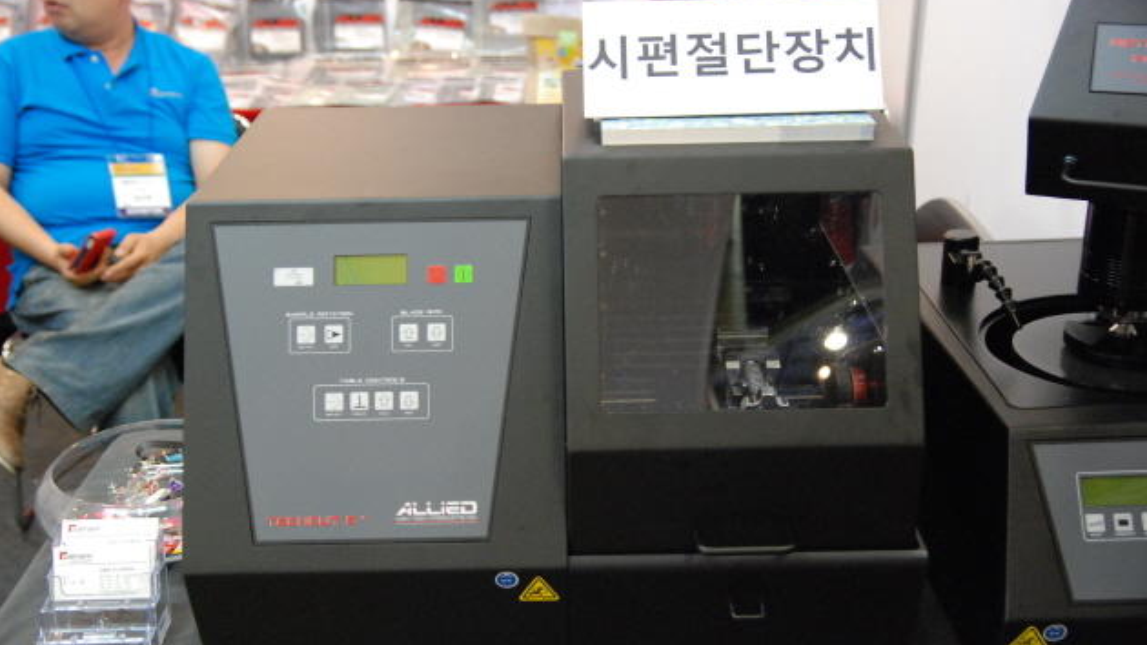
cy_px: 367
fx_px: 1459
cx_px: 568
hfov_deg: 42.9
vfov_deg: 24.9
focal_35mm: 48
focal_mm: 30
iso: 1600
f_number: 3.5
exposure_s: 1/60
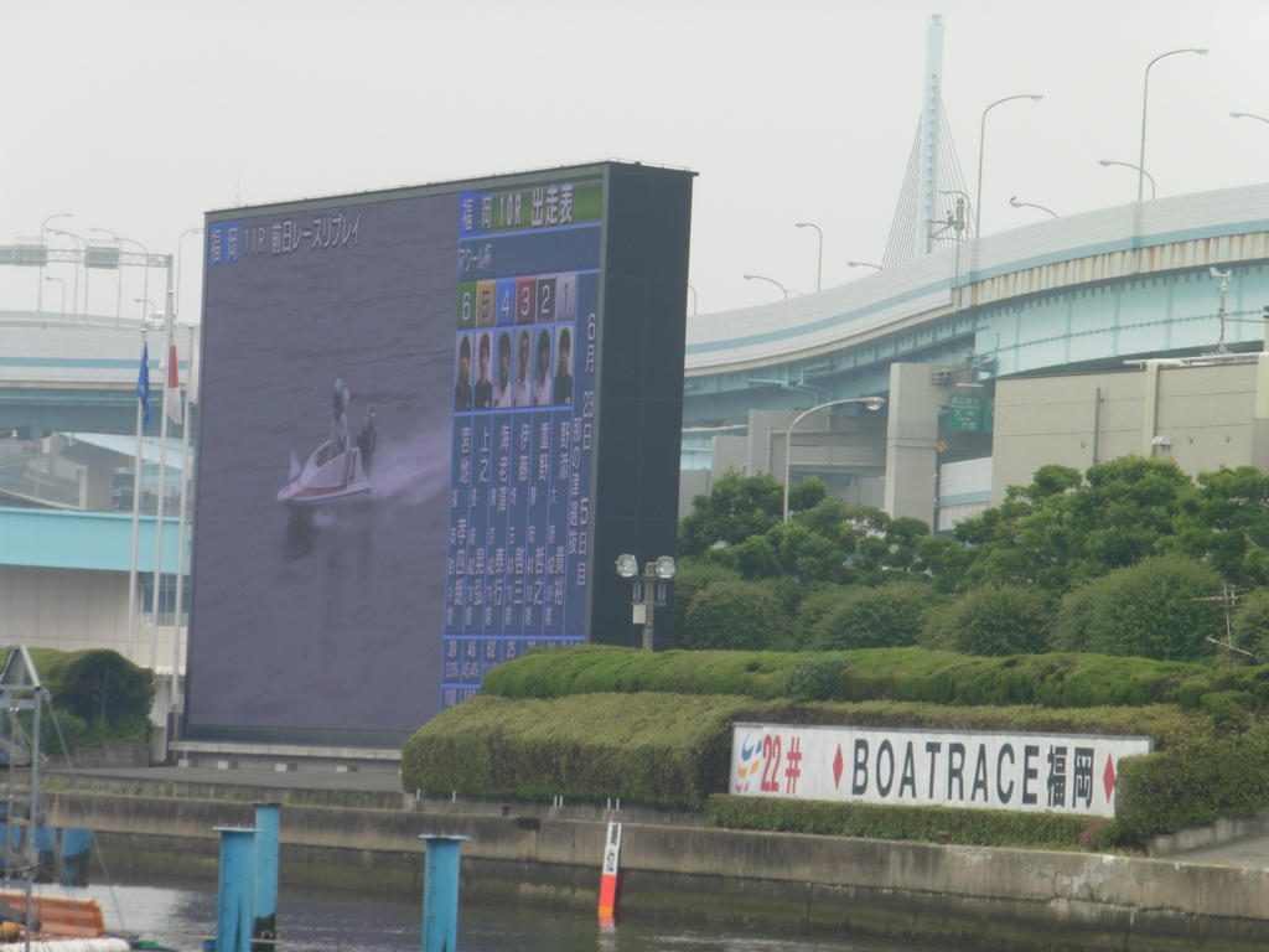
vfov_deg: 4.8
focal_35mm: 312
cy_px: 476
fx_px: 11438
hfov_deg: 6.4
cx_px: 634
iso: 100
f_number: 6.3
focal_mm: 55.7
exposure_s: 1/160
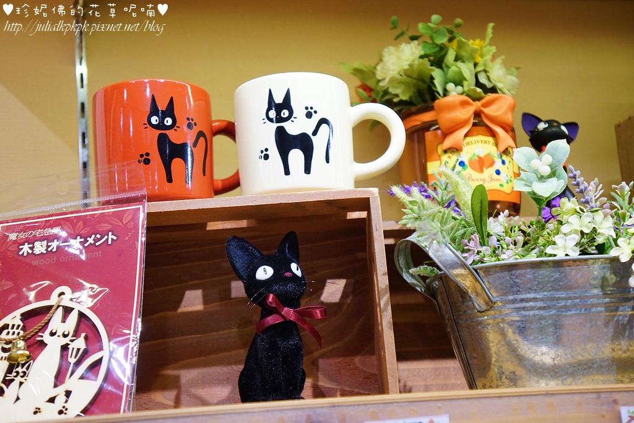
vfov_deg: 22.6
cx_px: 317
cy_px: 212
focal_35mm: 60
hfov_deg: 33.4
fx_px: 1057
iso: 800
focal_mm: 40
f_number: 4.5
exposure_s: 1/80
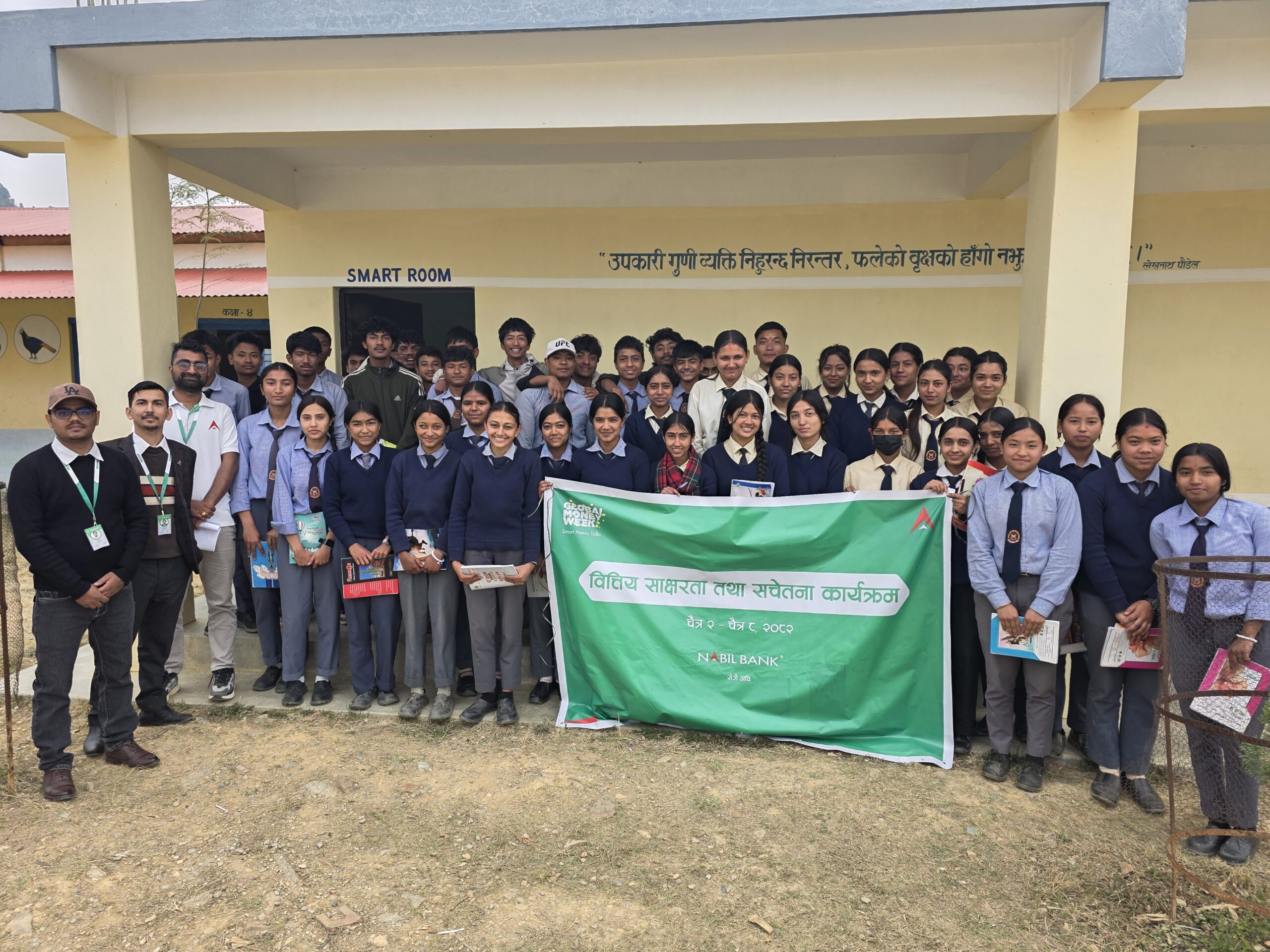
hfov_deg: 73.9
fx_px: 844
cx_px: 635
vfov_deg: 58.9
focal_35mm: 23
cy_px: 476
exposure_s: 1/180
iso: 80
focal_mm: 6.3
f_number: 1.7
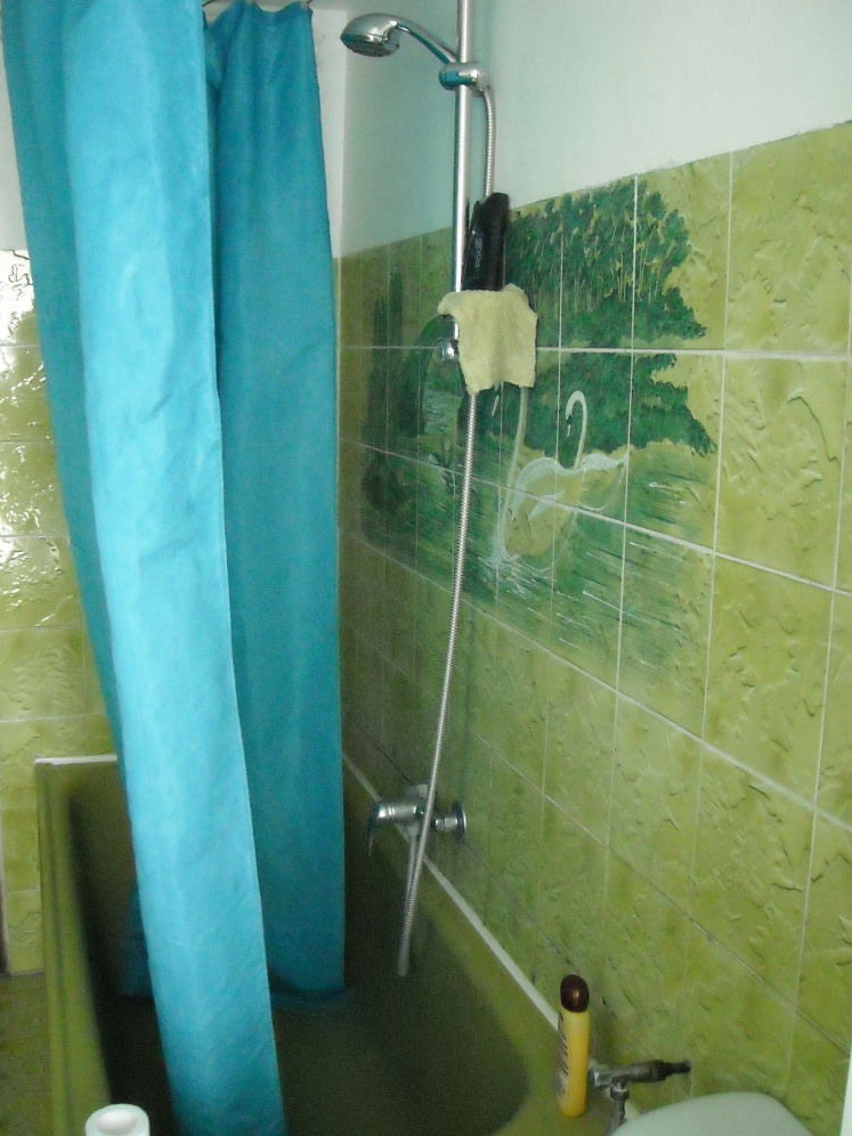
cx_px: 428
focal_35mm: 36
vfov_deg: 51.4
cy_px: 557
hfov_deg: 39.7
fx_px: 1181
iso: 800
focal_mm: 5.7
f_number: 2.8
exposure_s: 1/47
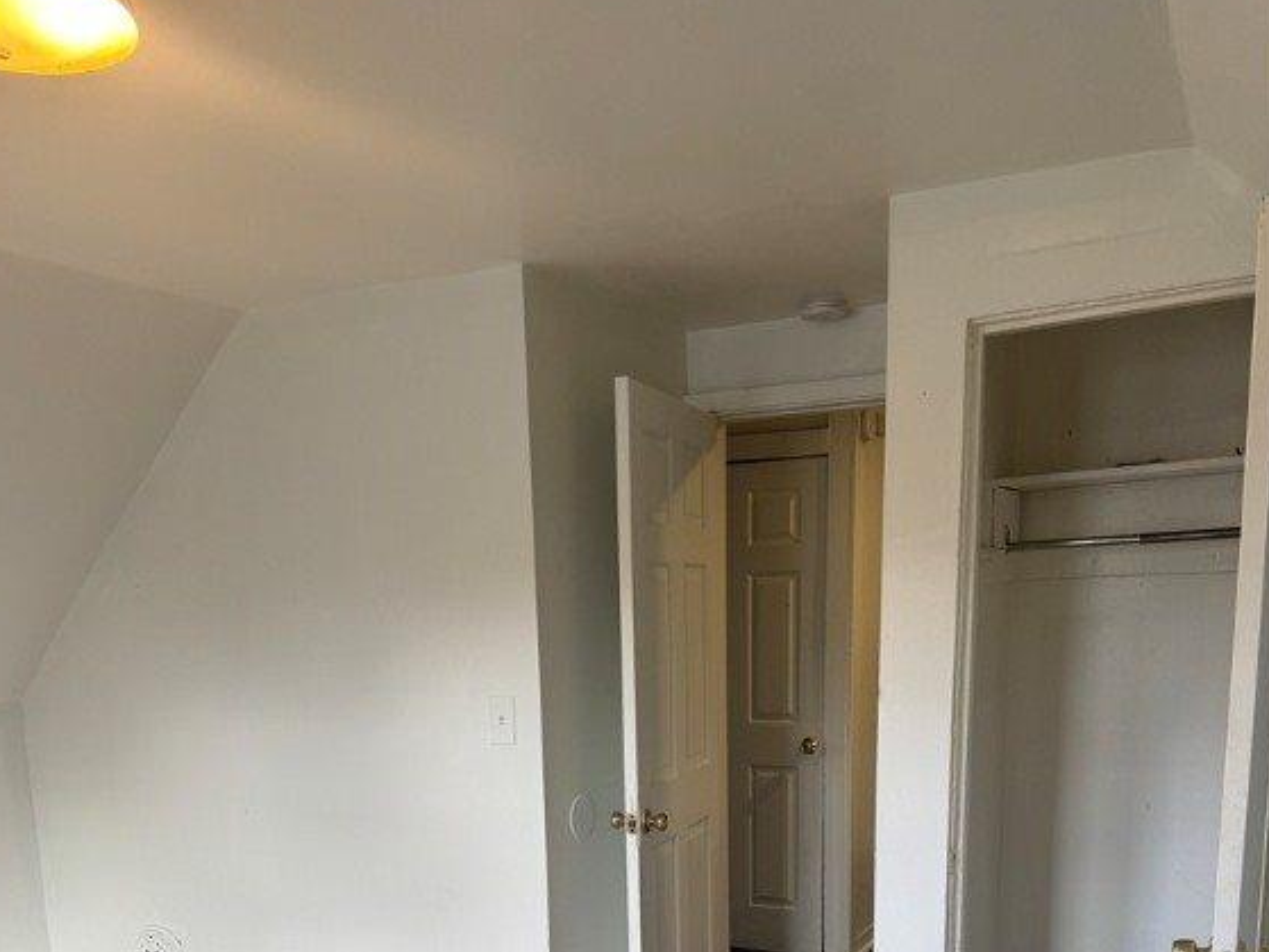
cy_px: 843
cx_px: 627
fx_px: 1209
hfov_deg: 55.4
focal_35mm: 33
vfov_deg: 40.0
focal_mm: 6.76
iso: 160
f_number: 1.78
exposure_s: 1/120
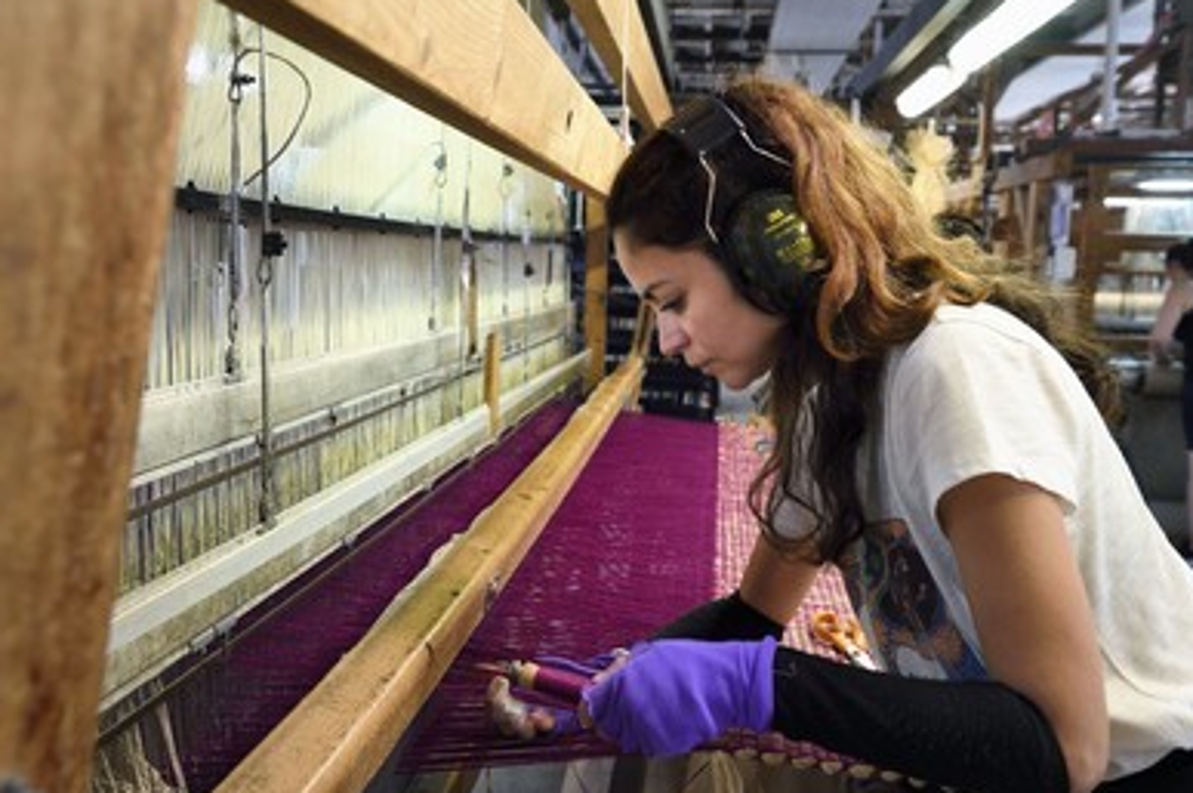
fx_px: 1225
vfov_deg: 35.9
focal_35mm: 37
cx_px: 600
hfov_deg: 51.9
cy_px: 395
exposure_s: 1/20
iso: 800
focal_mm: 34
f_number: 7.1
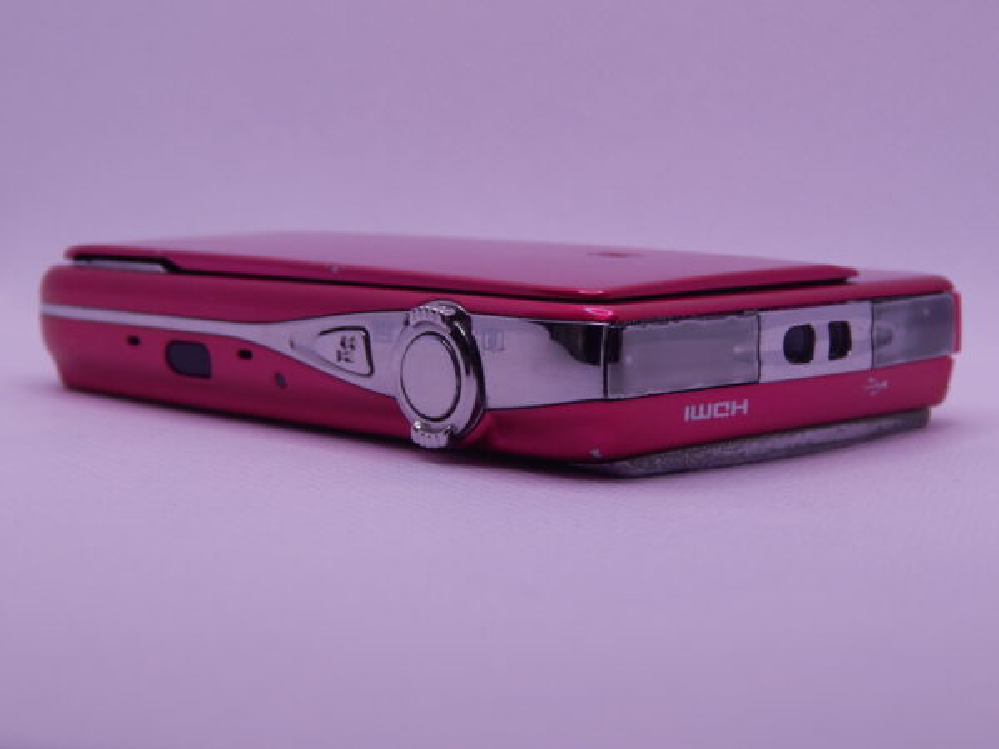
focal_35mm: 76
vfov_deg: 19.4
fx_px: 2193
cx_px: 500
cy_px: 374
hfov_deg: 25.7
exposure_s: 1/320
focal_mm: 13.5
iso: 125
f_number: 4.2
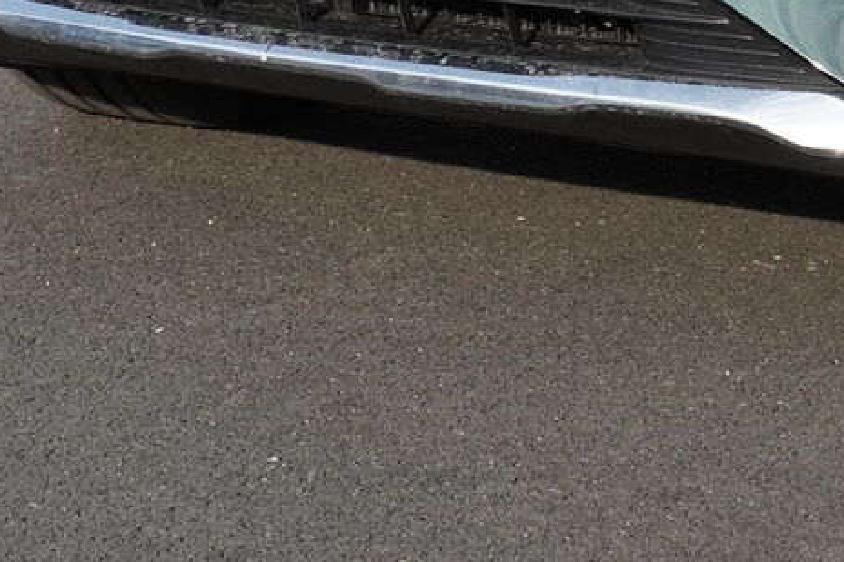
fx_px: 4171
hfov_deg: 11.3
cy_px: -366
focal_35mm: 178
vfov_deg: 7.5
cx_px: 995
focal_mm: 43
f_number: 5.6
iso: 100
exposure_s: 1/200
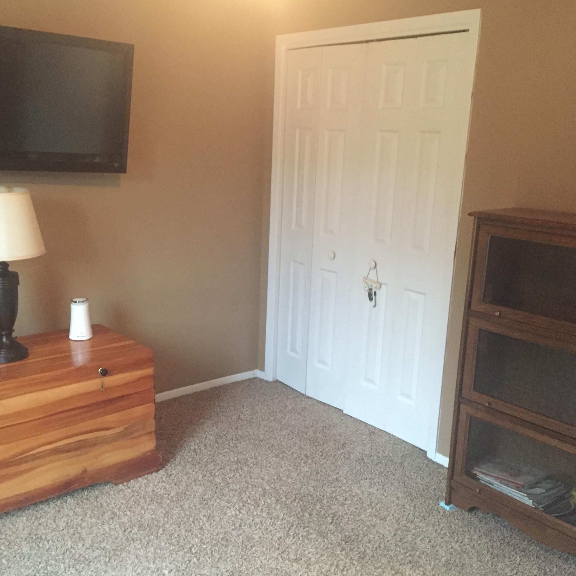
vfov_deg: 47.2
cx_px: 263
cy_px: 286
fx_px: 659
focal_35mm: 35
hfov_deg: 47.2
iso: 400
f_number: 2.2
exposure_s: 1/15
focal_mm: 4.15
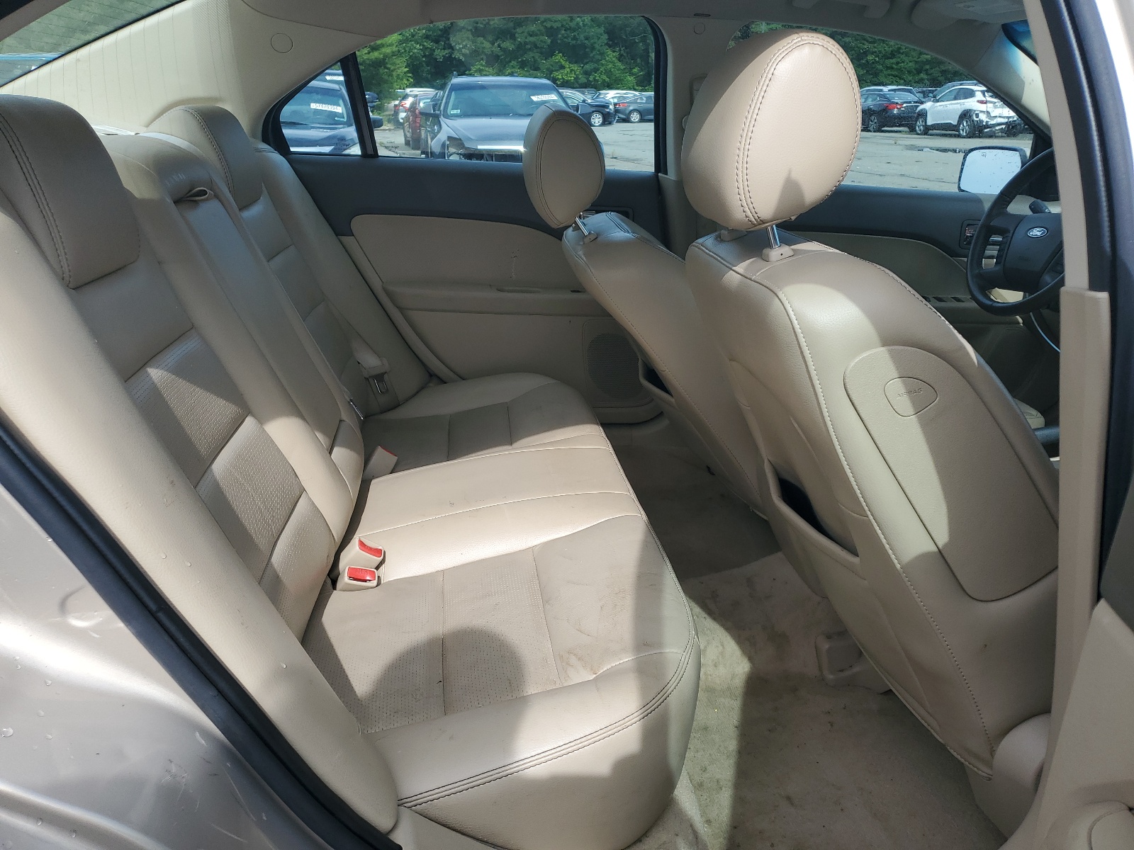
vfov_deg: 53.1
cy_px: 425
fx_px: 852
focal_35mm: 26
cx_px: 567
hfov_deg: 67.3
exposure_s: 1/1429
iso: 50
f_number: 1.5
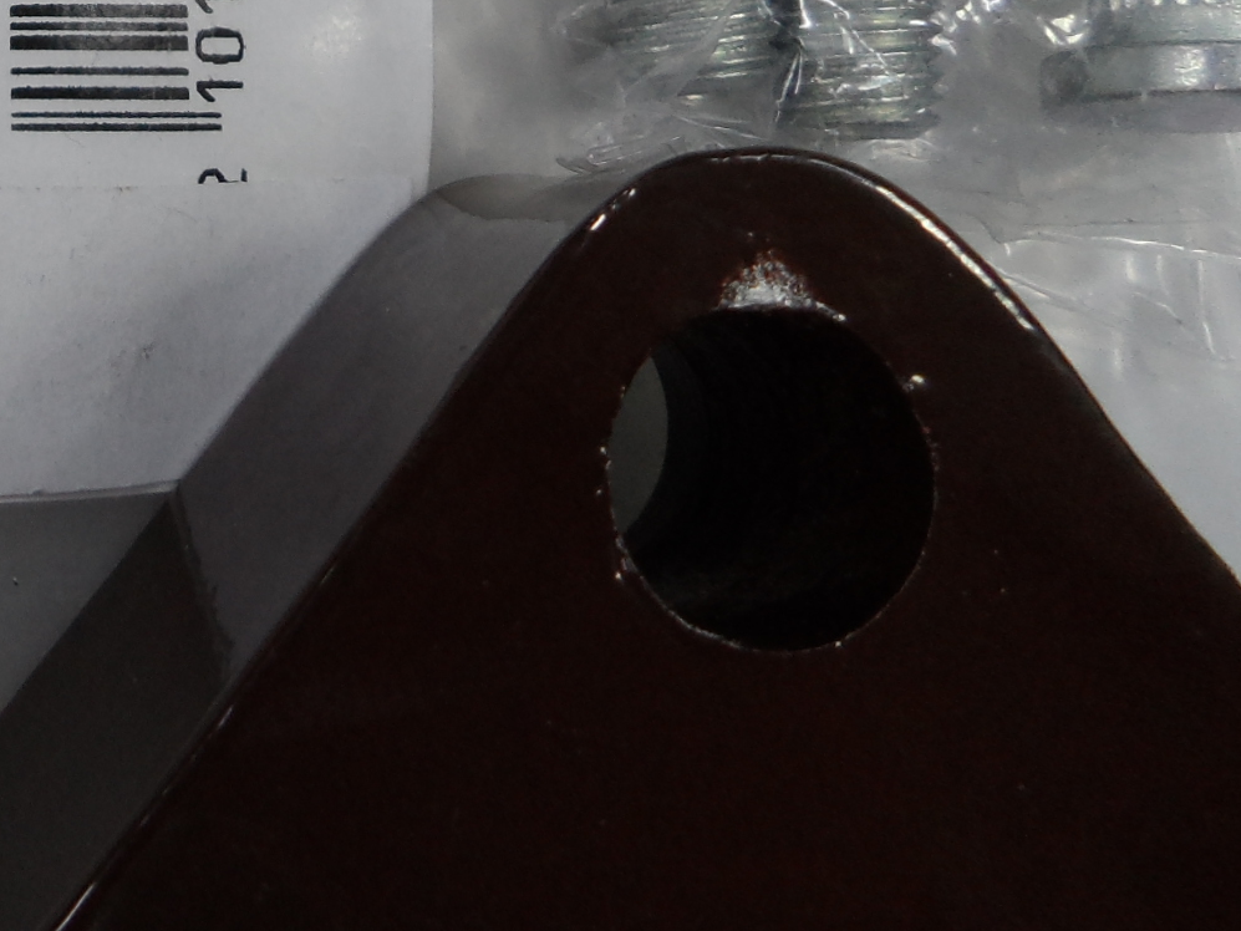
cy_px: -10
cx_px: -268
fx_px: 2331
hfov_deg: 26.4
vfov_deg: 21.7
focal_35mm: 65
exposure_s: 1/30
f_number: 2.5
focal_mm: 4.5
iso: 100
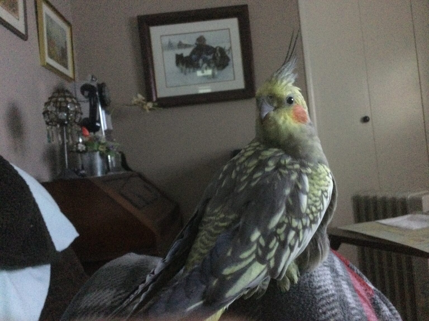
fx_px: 384
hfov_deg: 58.4
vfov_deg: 45.4
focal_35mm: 31
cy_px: 160
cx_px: 214
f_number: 2.4
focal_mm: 3.3
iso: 800
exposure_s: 1/15
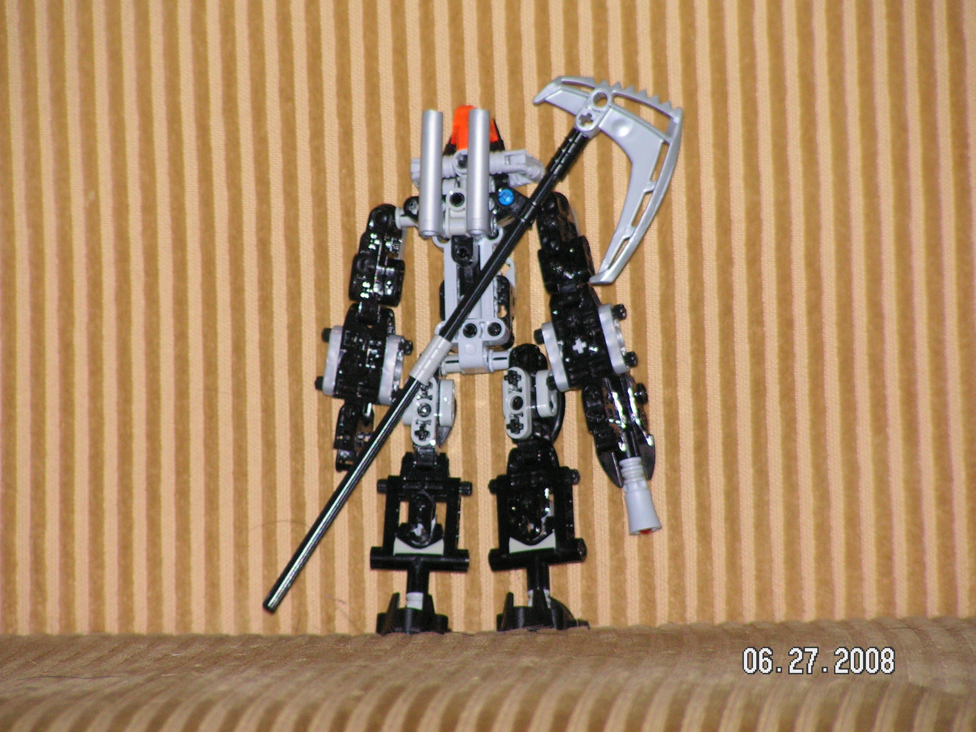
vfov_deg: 6.5
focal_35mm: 227
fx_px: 6400
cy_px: 366
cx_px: 488
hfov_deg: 8.7
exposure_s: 1/200
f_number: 3.3
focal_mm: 37.9
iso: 200
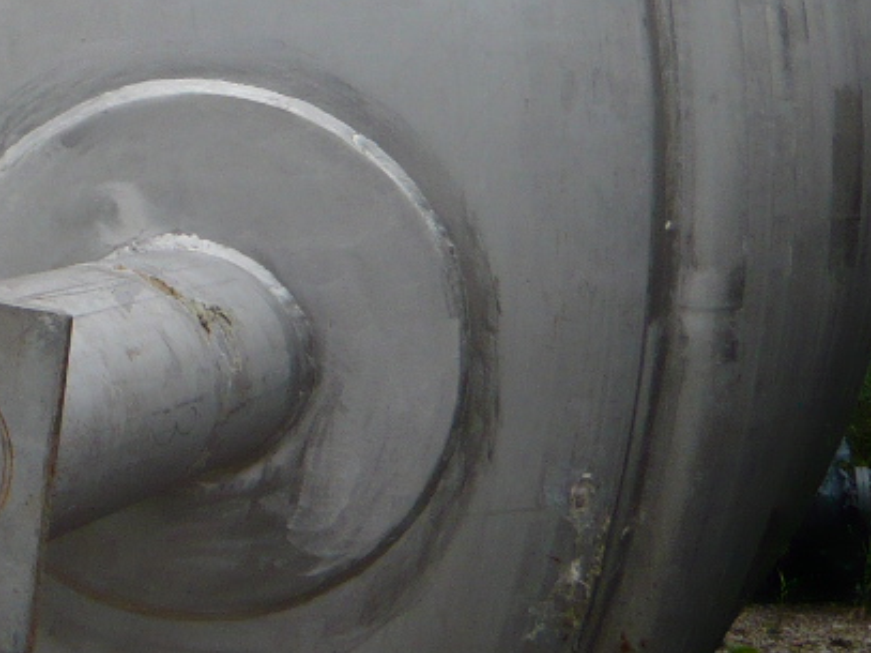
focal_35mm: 88
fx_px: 2214
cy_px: -128
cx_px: -268
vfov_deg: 16.1
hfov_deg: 20.3
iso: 100
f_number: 8
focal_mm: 4.6
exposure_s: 1/160
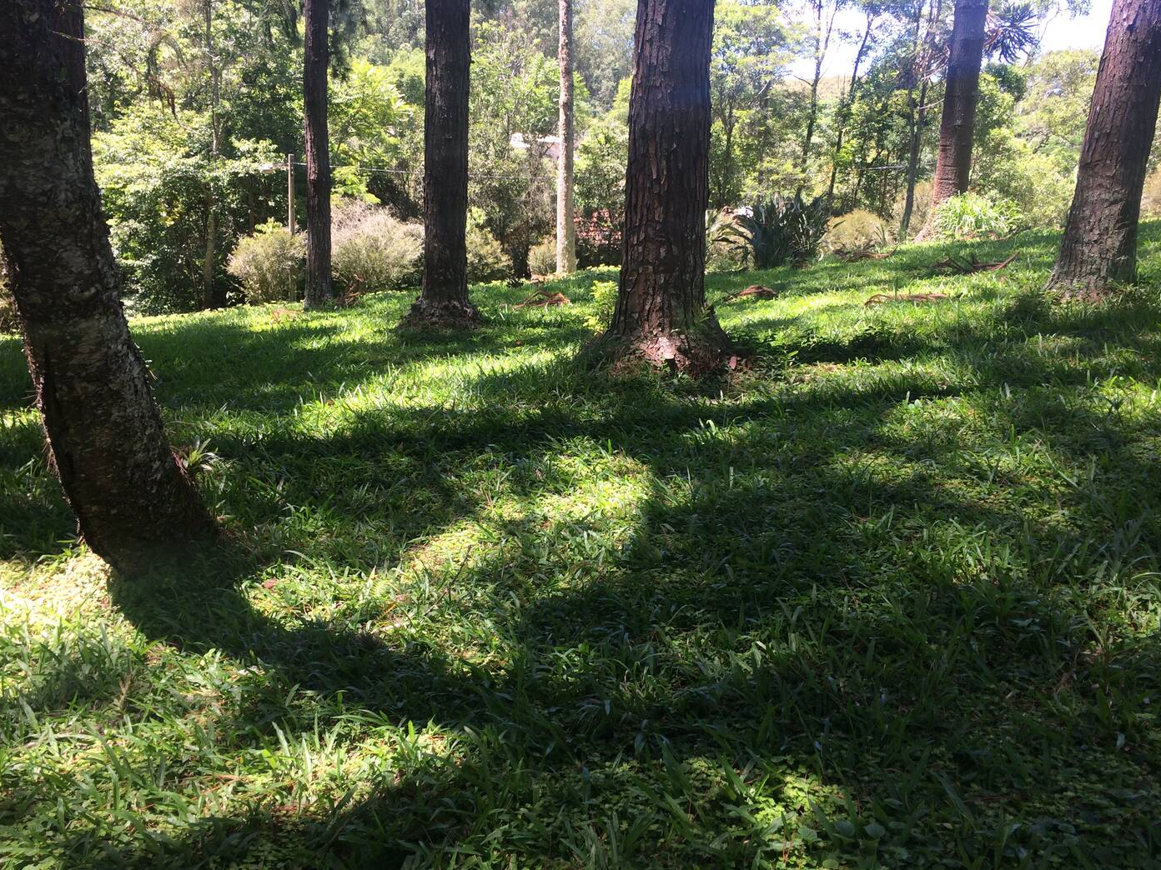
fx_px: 1006
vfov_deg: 46.8
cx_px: 580
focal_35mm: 30
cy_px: 423
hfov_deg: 60.0
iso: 32
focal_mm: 4.15
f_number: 2.2
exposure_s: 1/237
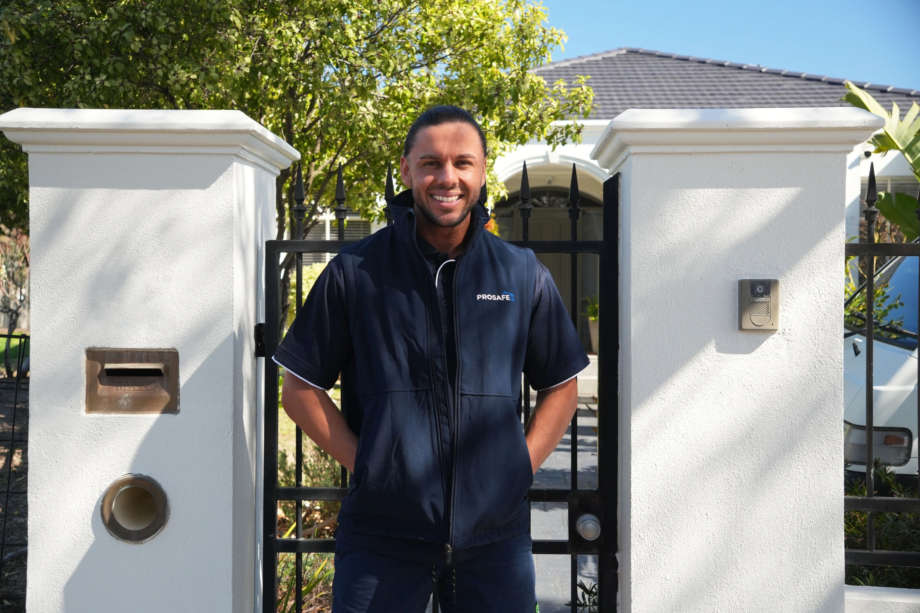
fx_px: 1123
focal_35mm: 44
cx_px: 460
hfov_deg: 44.5
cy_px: 306
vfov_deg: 30.5
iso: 400
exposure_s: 1/100
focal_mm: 29.3
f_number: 4.5
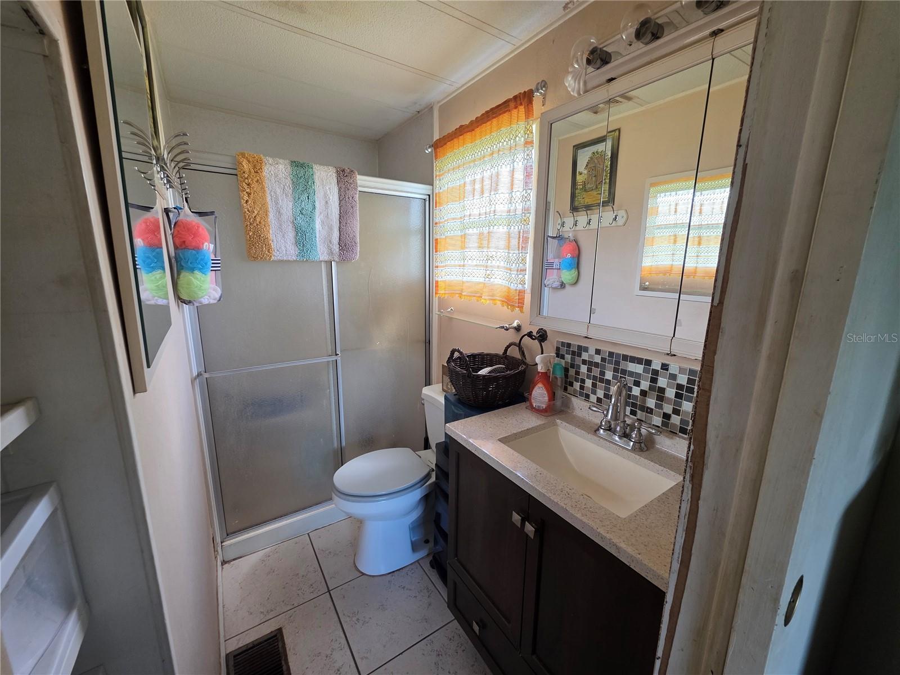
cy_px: 338
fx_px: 338
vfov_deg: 89.9
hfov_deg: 106.2
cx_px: 450
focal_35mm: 13
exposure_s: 1/60
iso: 160
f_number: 1.9
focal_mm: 2.2
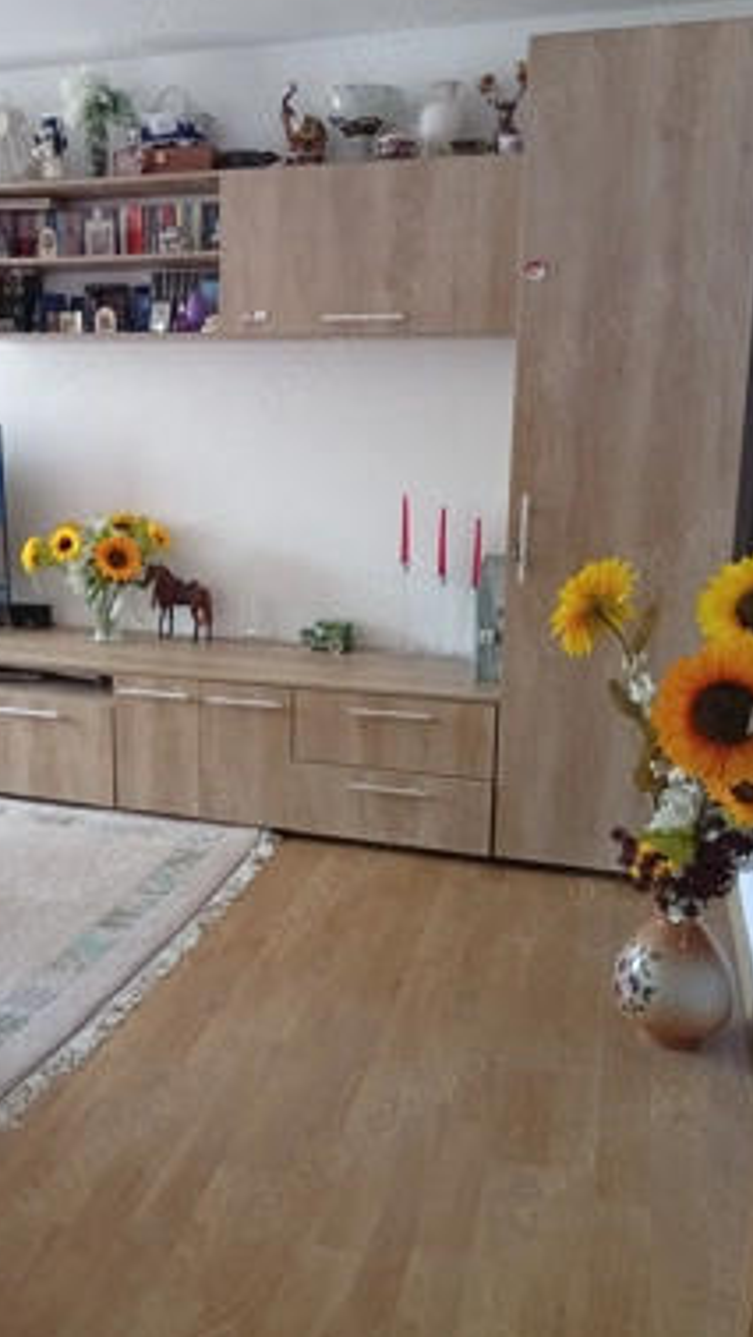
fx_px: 1099
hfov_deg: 37.4
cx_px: 247
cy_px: 647
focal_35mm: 31
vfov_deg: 62.6
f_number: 1.8
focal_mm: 3.84
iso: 407
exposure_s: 1/33.3
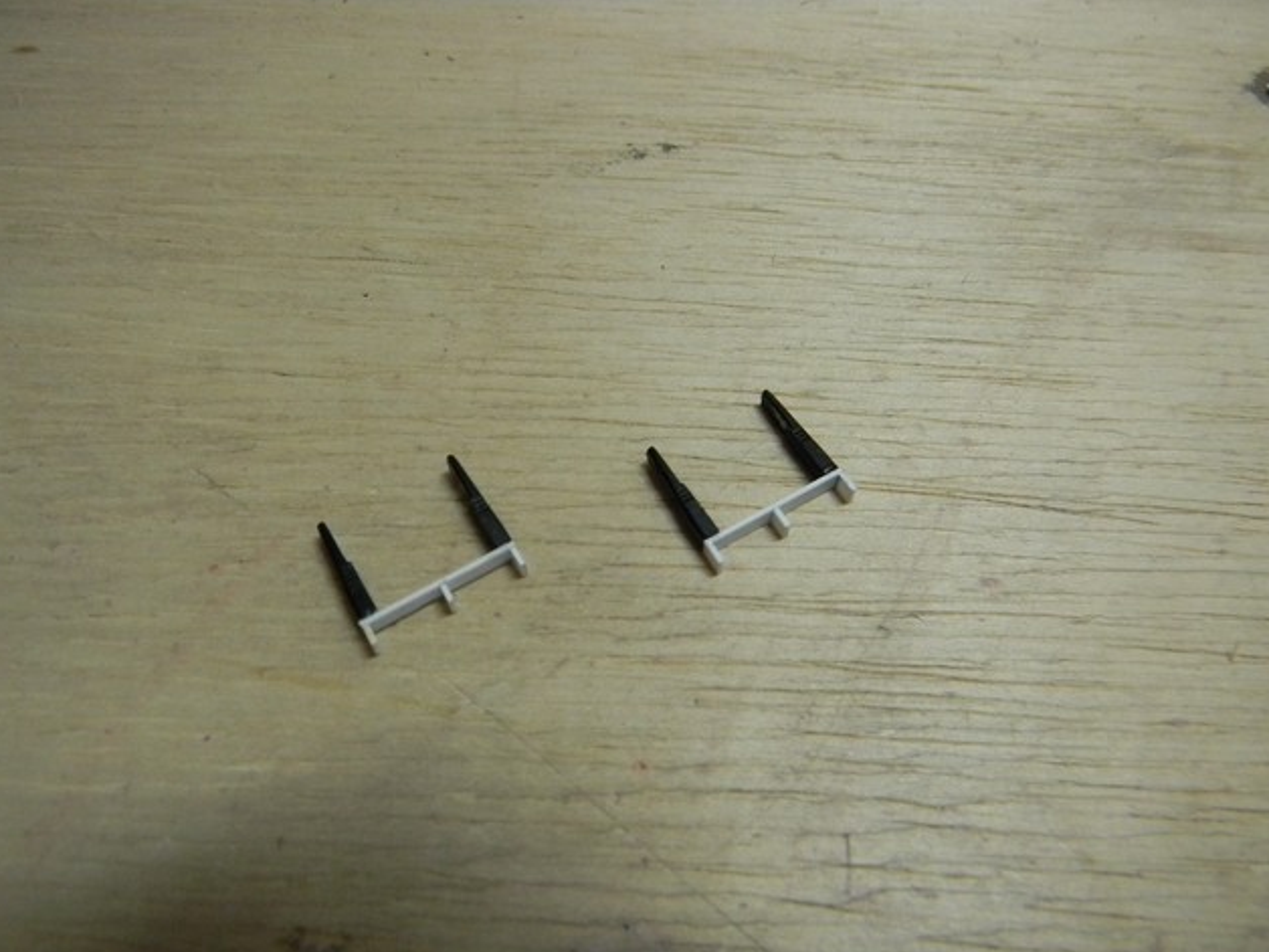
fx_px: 1063
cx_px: 632
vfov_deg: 48.2
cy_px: 491
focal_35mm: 29
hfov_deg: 61.7
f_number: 3.5
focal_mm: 5
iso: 400
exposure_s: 1/122
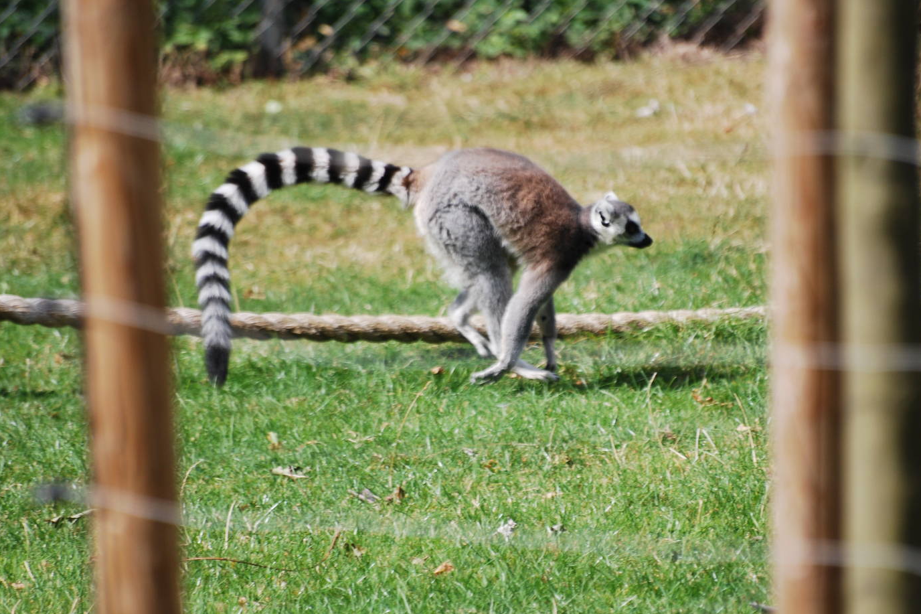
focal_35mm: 524
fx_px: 13403
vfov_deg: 2.6
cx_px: 512
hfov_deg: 3.9
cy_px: 331
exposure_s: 1/640
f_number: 5.6
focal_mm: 300
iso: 200
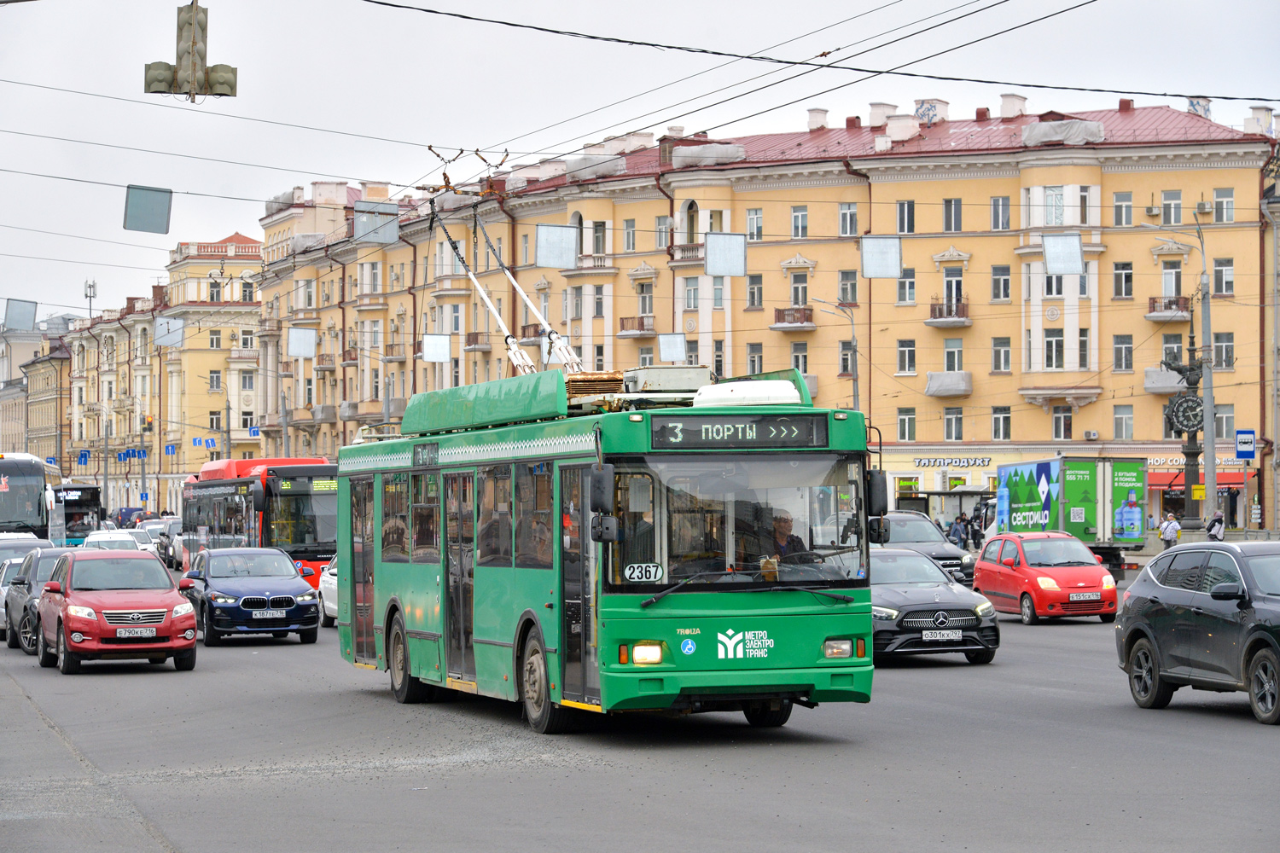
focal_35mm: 86
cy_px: 426
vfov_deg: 15.9
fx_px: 3058
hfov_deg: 23.6
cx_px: 640
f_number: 7.1
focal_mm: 86
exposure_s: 1/400
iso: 640
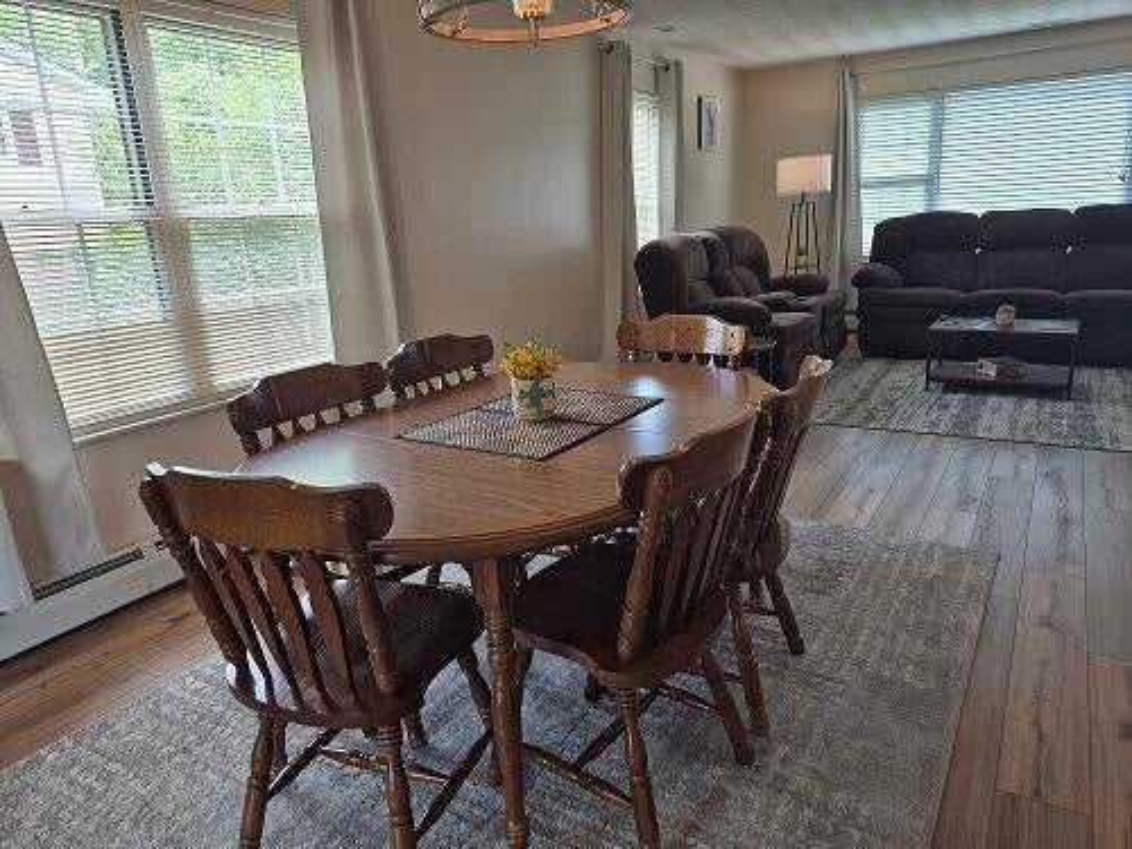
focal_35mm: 23
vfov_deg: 58.9
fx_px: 752
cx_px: 566
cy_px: 424
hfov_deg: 73.9
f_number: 1.8
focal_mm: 5.4
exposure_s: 1/120
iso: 40
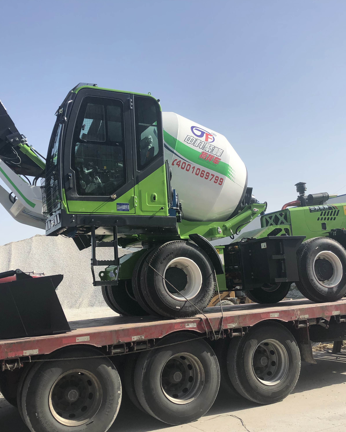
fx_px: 474
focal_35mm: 37
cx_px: 176
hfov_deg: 40.1
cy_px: 218
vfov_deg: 49.1
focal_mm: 4
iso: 20
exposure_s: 1/2183
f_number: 1.8
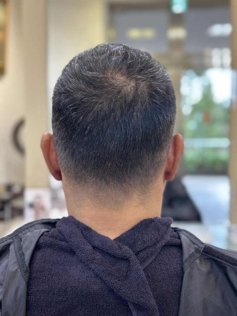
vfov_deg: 39.7
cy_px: 158
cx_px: 118
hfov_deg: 30.3
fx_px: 438
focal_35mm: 48
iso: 80
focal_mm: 6.86
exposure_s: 1/50
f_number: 1.78
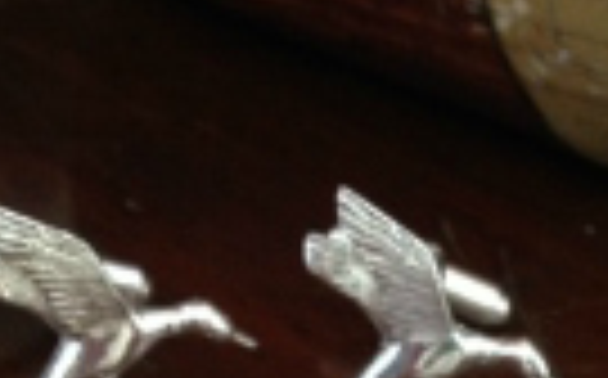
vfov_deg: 11.9
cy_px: 580
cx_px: 311
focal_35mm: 104
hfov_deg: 20.0
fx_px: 1721
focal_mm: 4.12
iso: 250
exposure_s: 1/20
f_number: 2.4
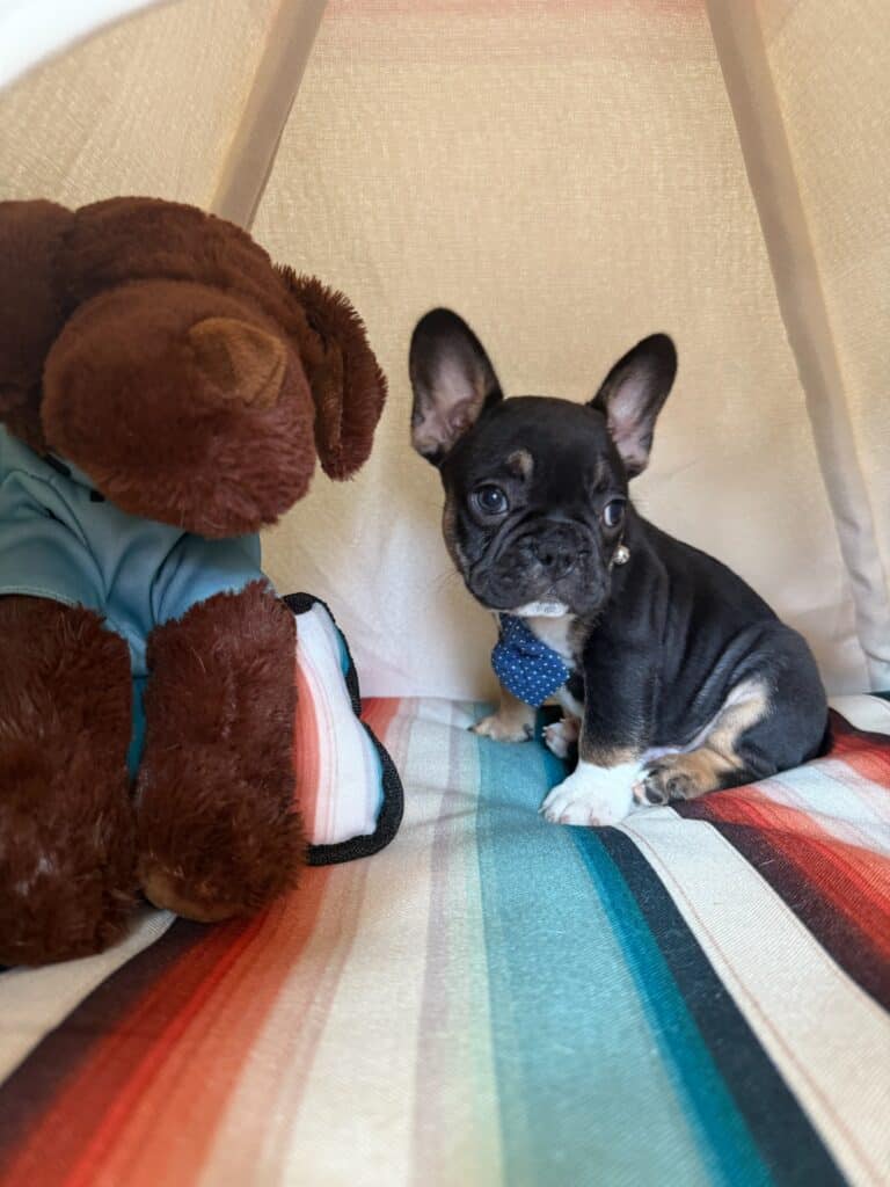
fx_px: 823
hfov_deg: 56.8
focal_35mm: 24
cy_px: 594
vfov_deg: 71.6
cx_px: 445
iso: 250
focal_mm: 6.76
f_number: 1.78
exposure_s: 1/60
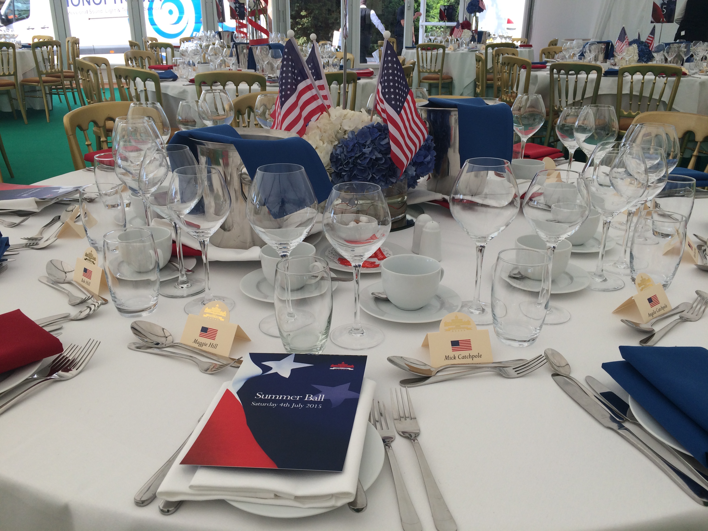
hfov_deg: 61.7
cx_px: 354
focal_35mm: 29
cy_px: 266
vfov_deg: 48.2
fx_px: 593
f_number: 2.2
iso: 32
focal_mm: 4.15
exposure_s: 1/380
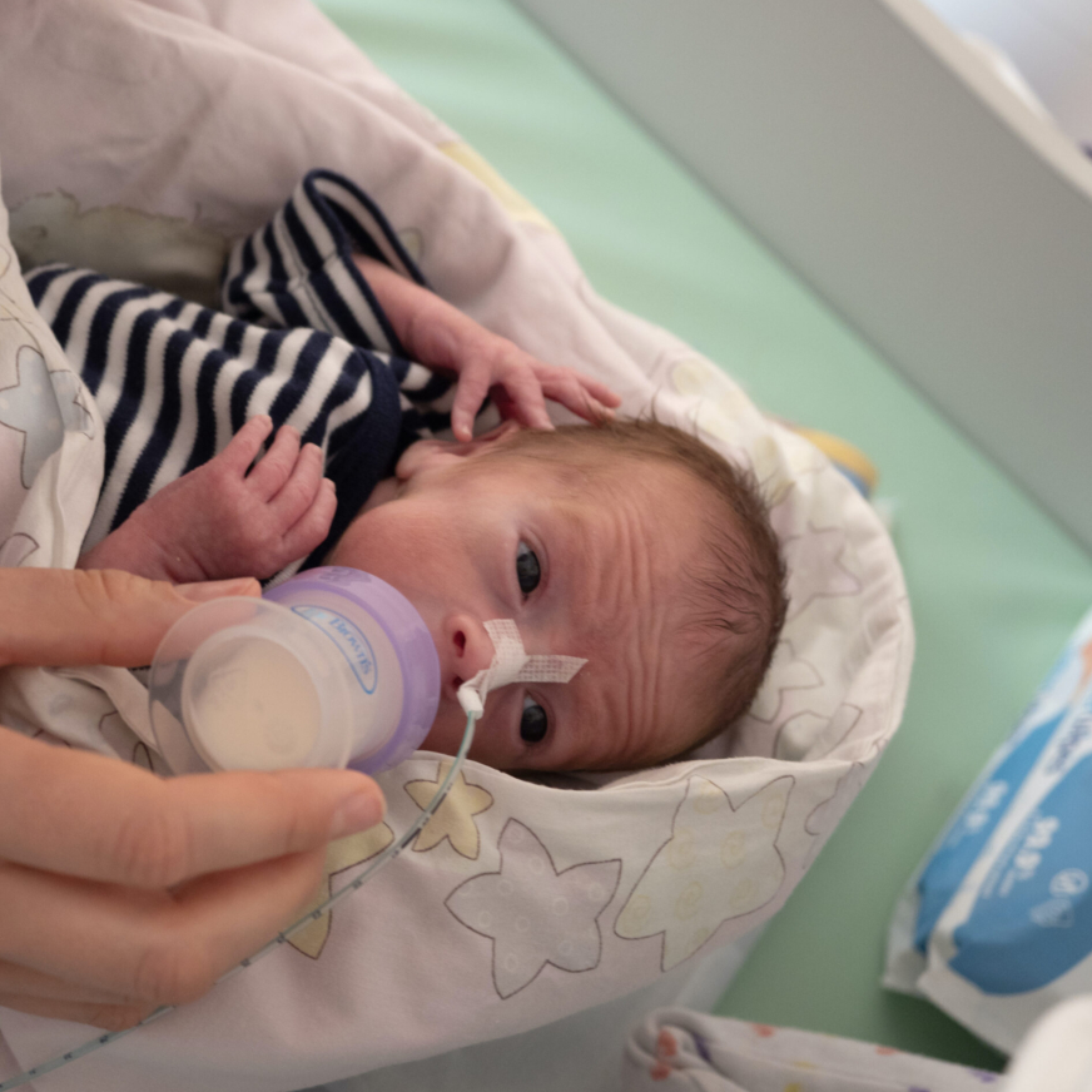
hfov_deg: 25.7
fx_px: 2391
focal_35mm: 67
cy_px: 548
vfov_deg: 25.7
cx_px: 457
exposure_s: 1/60
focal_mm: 28
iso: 640
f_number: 2.8
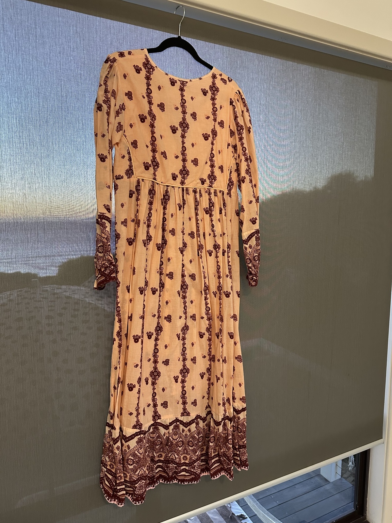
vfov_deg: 71.6
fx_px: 362
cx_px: 196
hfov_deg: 56.8
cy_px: 262
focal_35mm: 24
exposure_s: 1/50
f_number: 1.78
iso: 500
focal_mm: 6.86
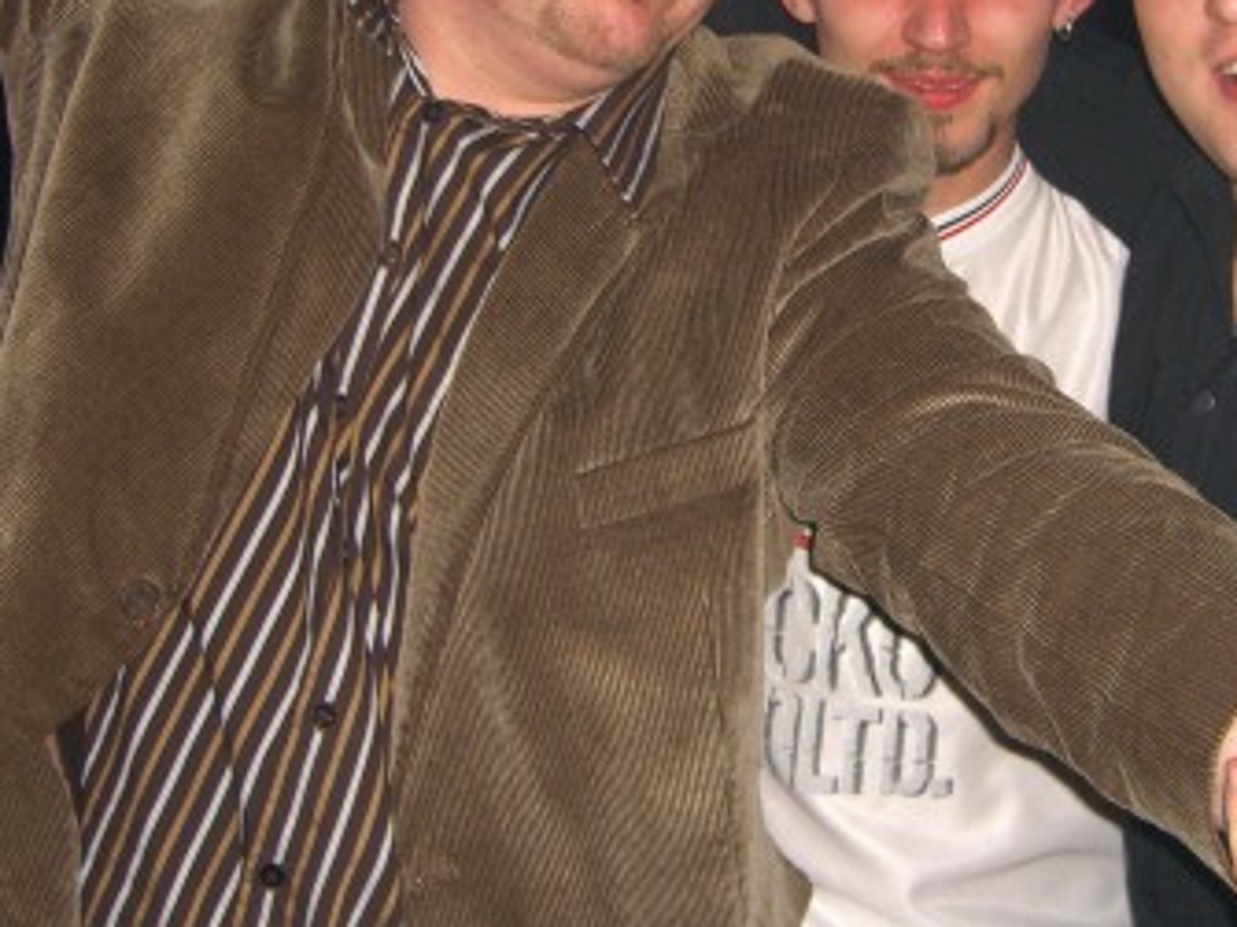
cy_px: 207
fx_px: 2429
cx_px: 868
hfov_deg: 28.3
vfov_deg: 21.4
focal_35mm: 68
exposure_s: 1/60
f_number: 2.8
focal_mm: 7.9
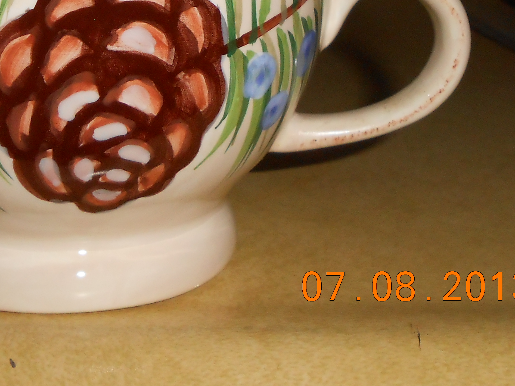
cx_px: 121
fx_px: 1086
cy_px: -82
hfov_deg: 26.3
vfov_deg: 19.0
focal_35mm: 73
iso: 200
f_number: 11.9
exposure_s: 1/25
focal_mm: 5.3
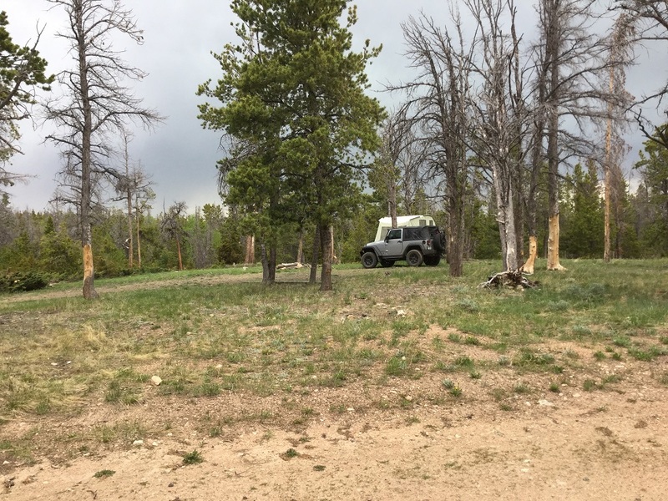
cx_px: 334
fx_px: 598
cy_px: 250
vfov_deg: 45.4
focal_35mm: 31
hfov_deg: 58.4
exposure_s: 1/120
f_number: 2.4
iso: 40
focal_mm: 3.3
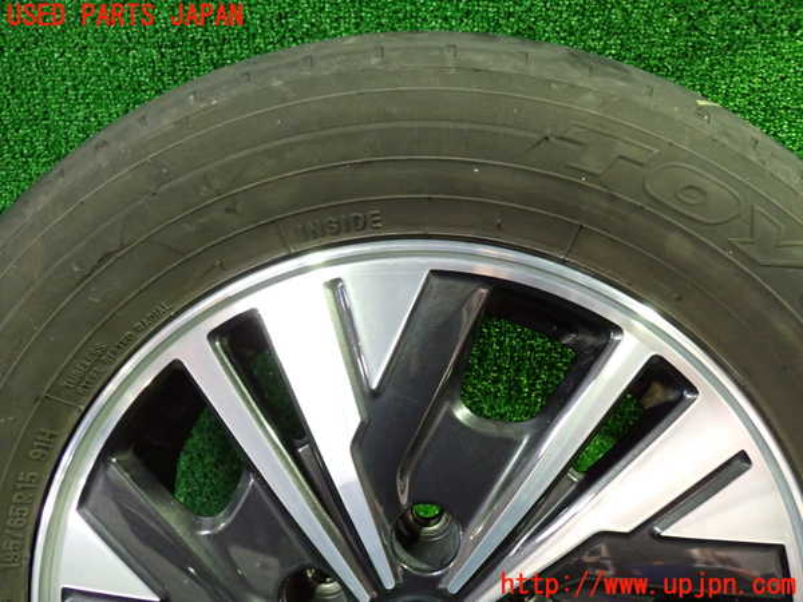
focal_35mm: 30
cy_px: 301
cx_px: 402
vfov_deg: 46.8
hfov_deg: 60.0
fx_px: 696
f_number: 2.3
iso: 800
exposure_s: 1/30
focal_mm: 5.4
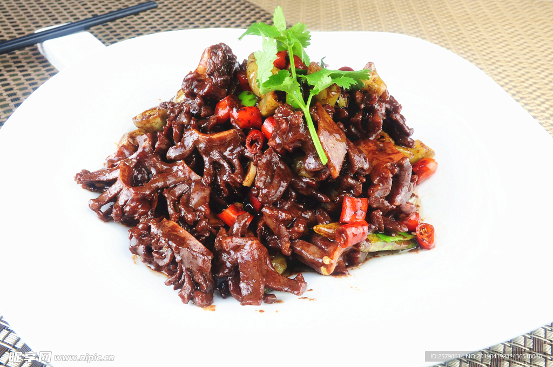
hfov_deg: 57.3
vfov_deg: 39.9
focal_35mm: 33
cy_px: 184
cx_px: 276
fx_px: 506
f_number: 18
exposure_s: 1/100
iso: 800
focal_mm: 22
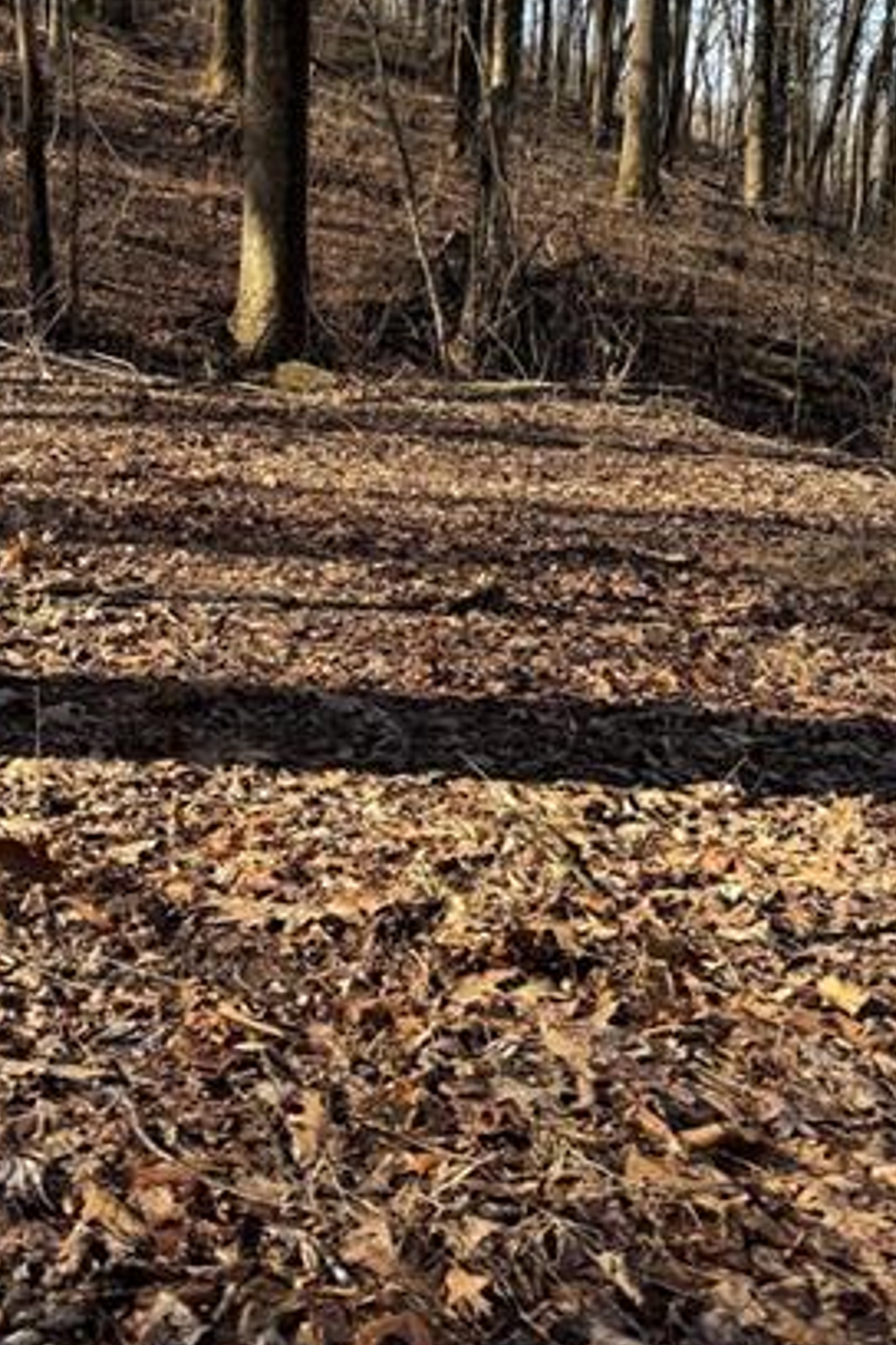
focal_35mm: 47
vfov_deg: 40.4
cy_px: 287
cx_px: 270
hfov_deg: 28.4
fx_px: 1755
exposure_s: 1/805
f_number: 1.78
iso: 80
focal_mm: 6.76
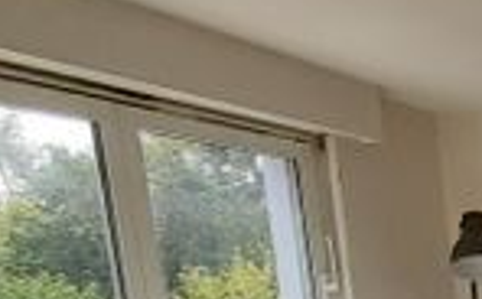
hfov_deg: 23.7
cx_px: 811
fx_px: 735
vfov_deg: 20.3
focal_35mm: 56
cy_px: 426
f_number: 2.2
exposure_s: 1/110
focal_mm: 1.13
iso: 40
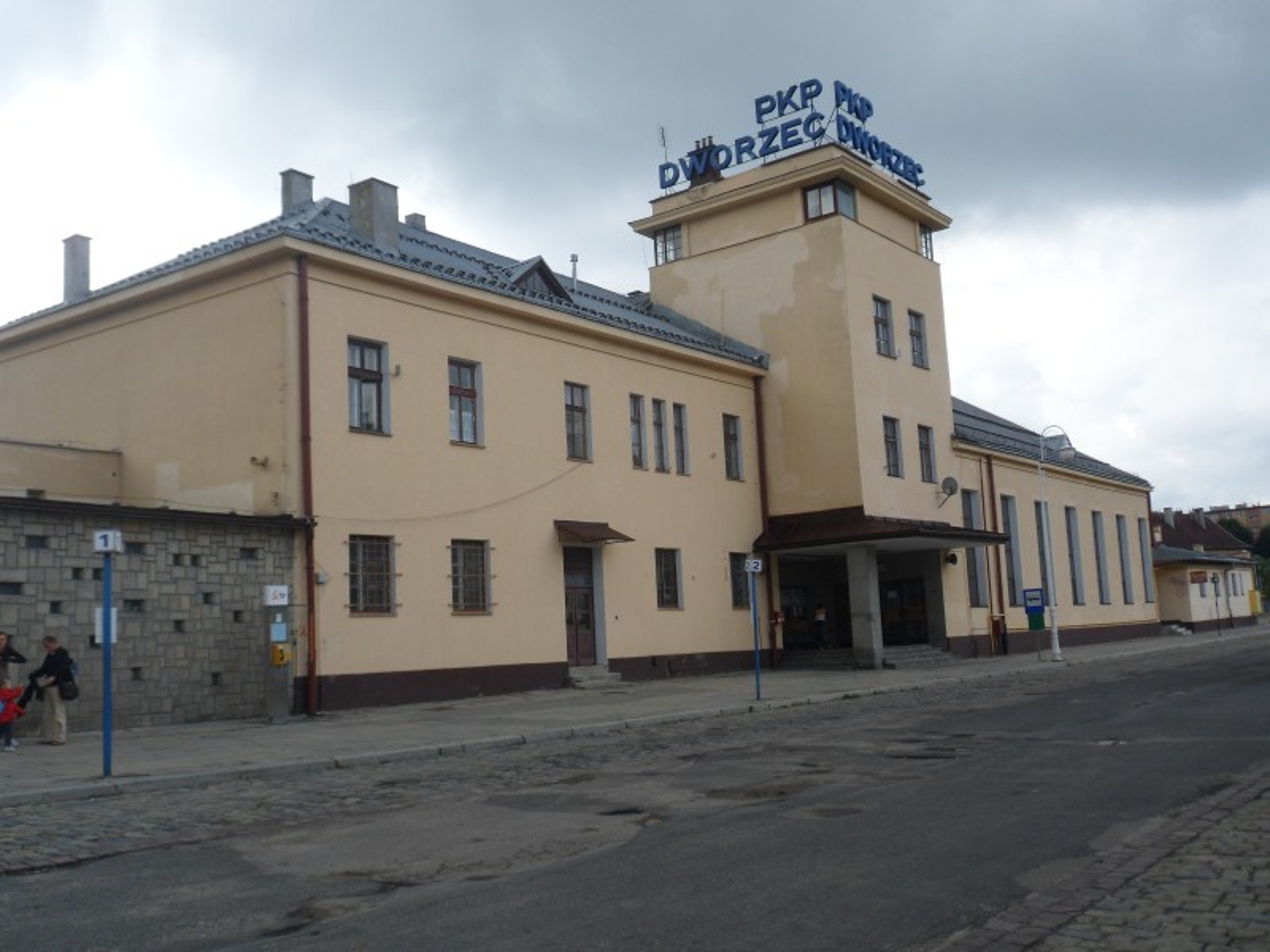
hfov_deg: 54.0
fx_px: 1247
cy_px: 476
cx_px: 635
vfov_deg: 41.8
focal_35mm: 34
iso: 80
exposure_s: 1/250
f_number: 3.7
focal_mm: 5.7
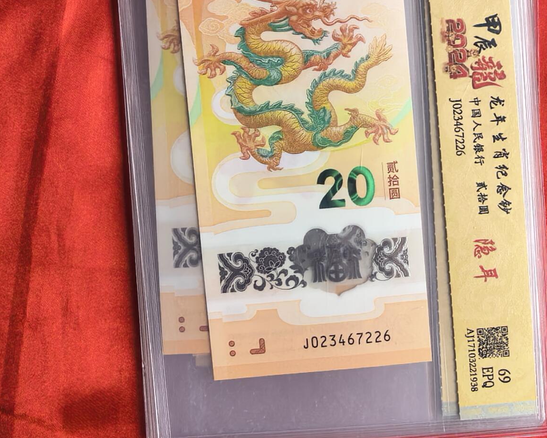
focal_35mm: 57
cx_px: 308
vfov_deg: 26.7
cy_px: 202
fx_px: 923
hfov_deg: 33.0
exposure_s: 1/267
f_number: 2.2
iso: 50
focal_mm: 1.95
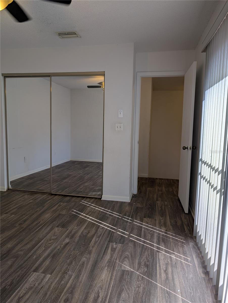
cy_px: 152
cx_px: 114
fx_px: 210
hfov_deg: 56.9
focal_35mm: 24
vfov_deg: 71.5
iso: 21
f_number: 1.68
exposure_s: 1/95.8
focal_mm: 6.9
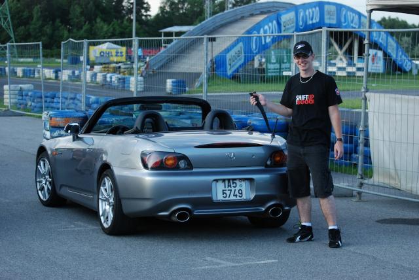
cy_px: 140
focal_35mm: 105
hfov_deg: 19.4
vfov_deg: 13.1
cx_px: 210
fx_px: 1223
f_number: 4.5
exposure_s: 1/640
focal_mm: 70
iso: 500
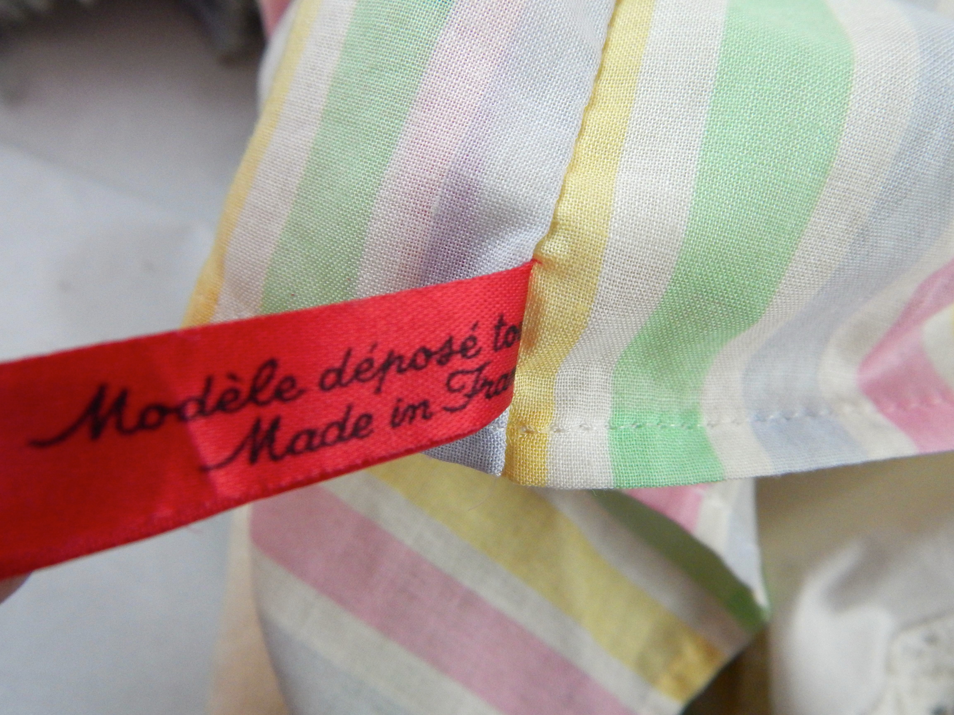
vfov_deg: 49.7
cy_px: 358
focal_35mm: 28
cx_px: 477
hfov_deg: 63.4
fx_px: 772
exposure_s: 1/100
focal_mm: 5.1
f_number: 3.2
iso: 400
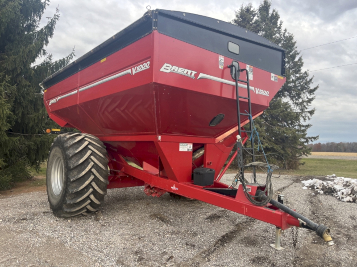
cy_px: 134
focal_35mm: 26
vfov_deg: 53.1
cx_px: 178
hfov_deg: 67.3
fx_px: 268
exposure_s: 1/172
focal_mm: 5.1
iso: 50
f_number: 1.6
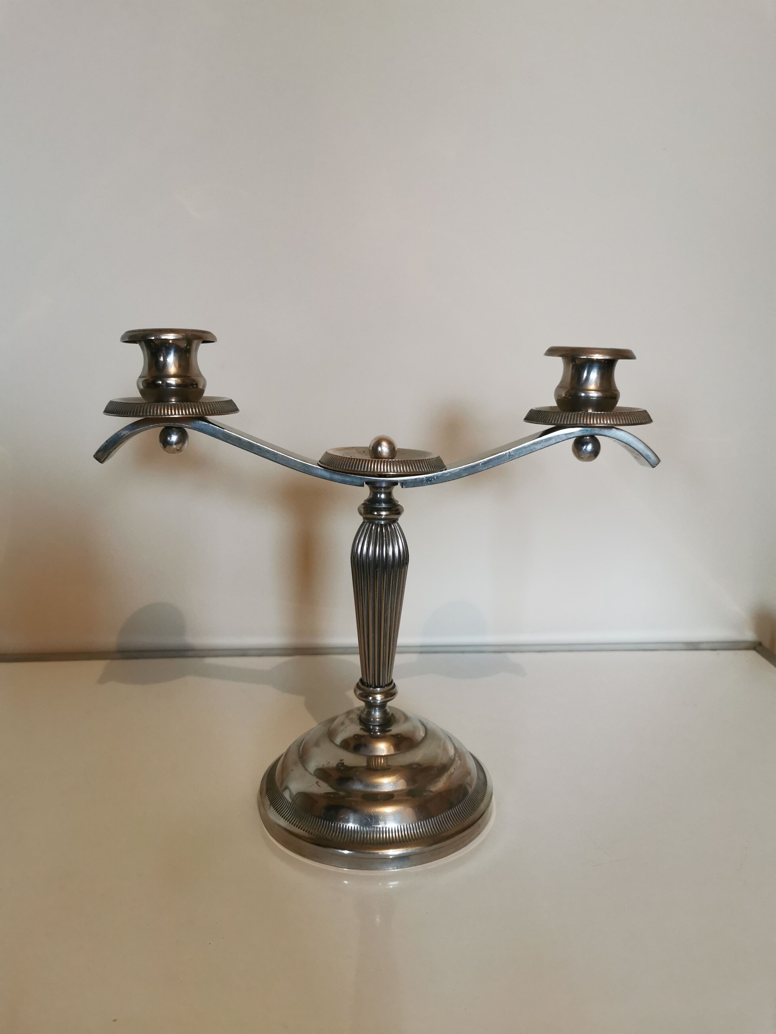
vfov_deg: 65.3
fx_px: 807
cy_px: 517
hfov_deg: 51.4
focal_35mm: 27
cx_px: 388
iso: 250
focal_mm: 5.56
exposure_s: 1/50
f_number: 1.6
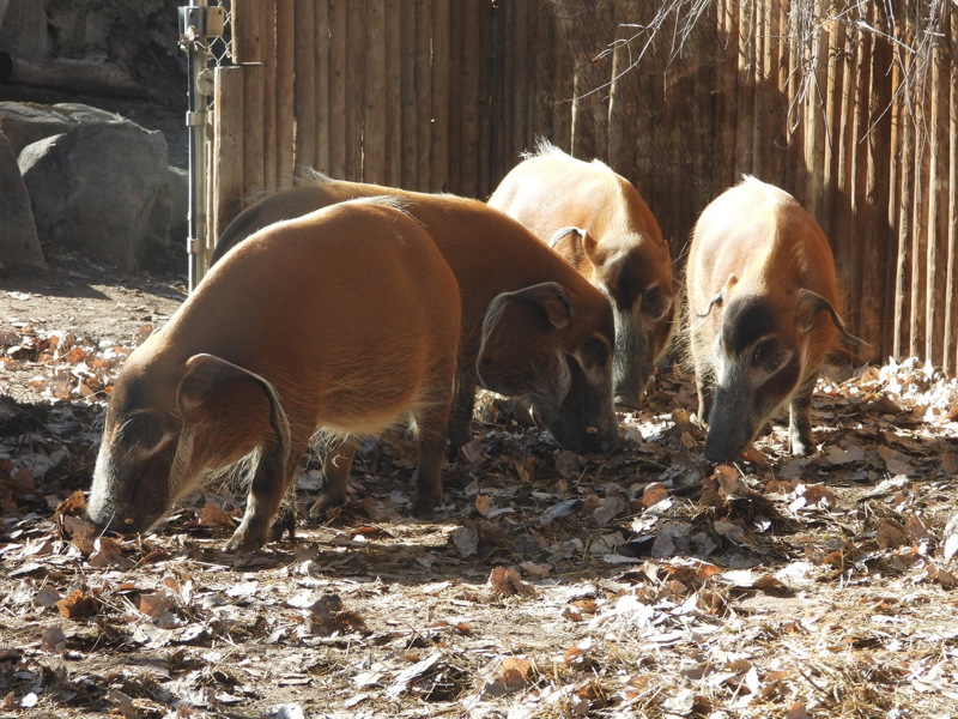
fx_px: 4705
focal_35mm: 170
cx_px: 479
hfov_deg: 11.6
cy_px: 360
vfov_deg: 8.7
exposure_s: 1/125
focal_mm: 30.5
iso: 100
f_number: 4
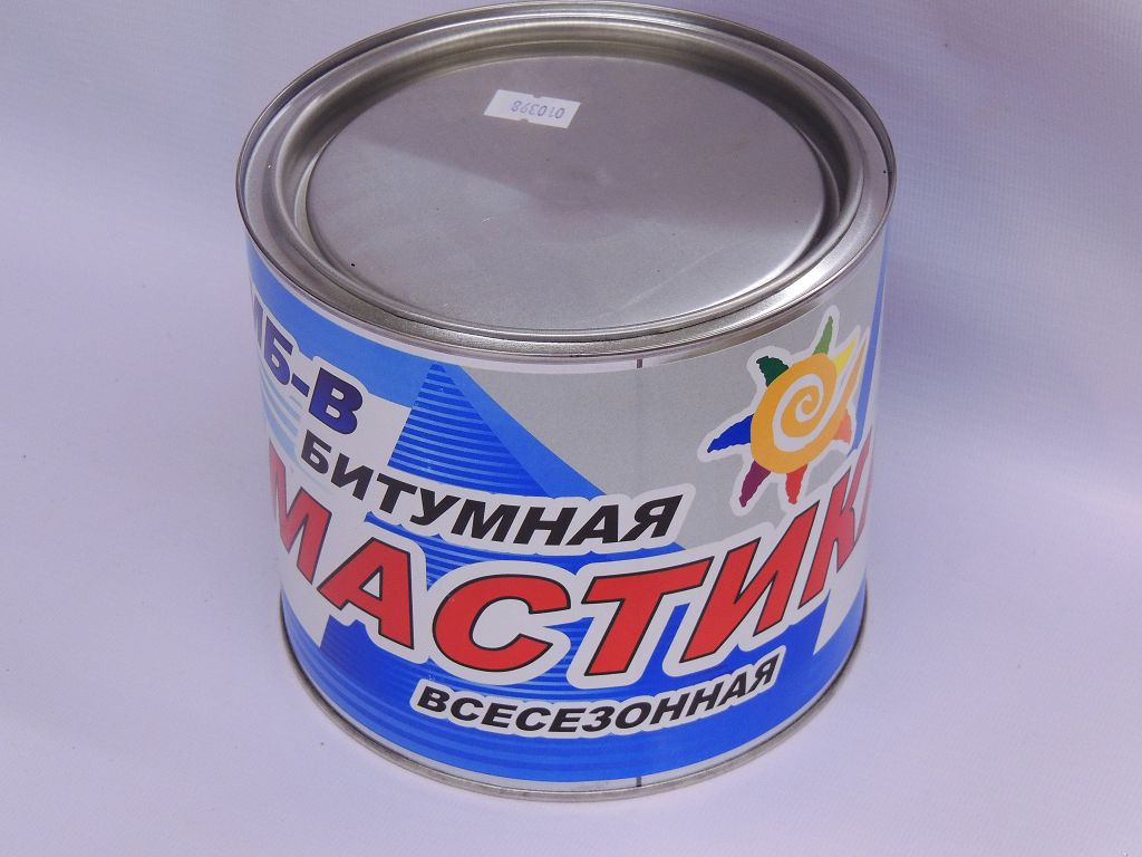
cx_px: 571
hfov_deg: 23.0
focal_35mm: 85
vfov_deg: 17.4
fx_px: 2804
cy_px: 428
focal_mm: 15.1
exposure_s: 1/80
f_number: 4
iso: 400
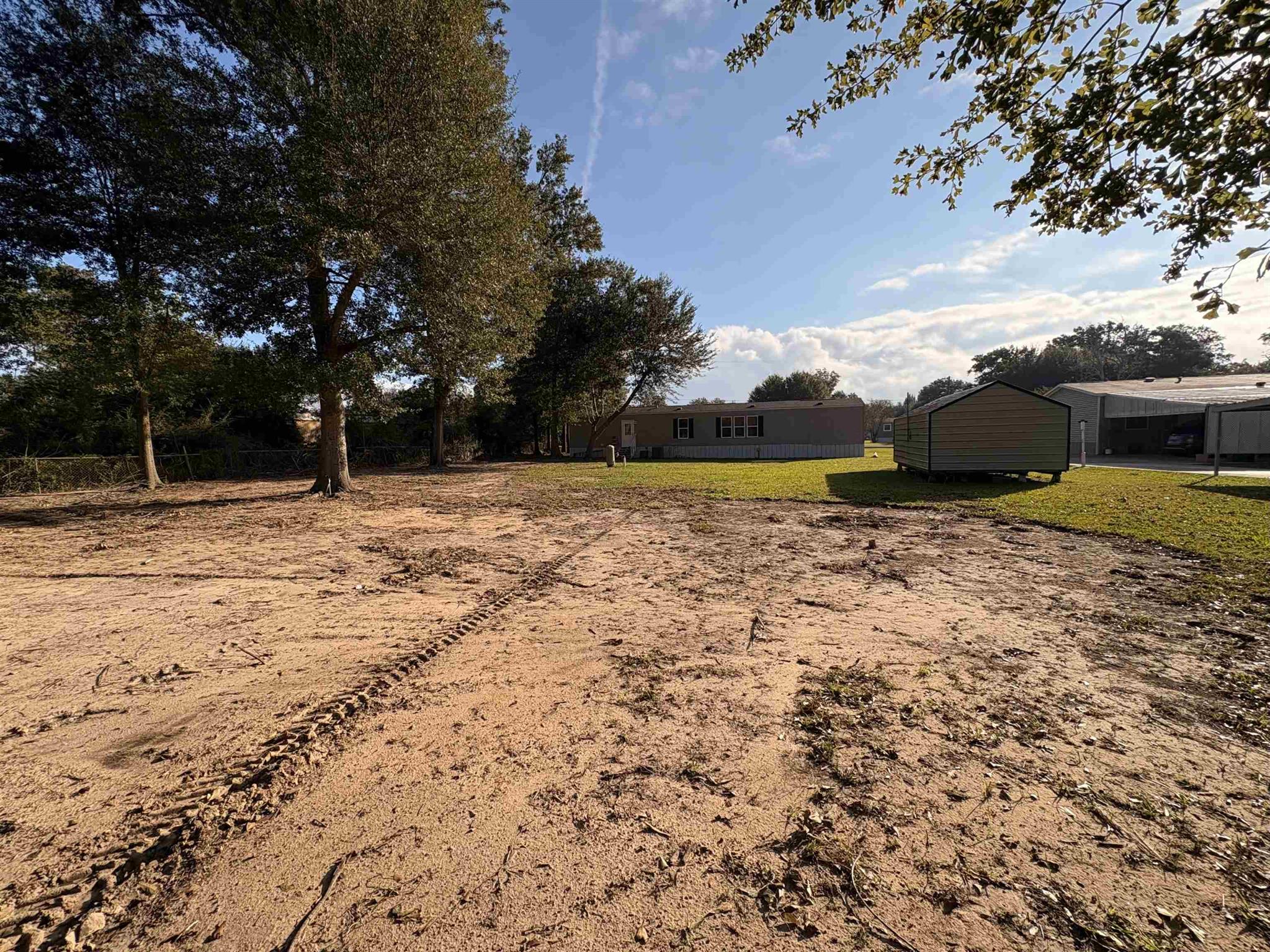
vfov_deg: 85.7
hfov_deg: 102.1
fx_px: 514
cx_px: 635
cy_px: 476
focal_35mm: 14
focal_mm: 2.22
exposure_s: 1/2273
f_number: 2.2
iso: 64
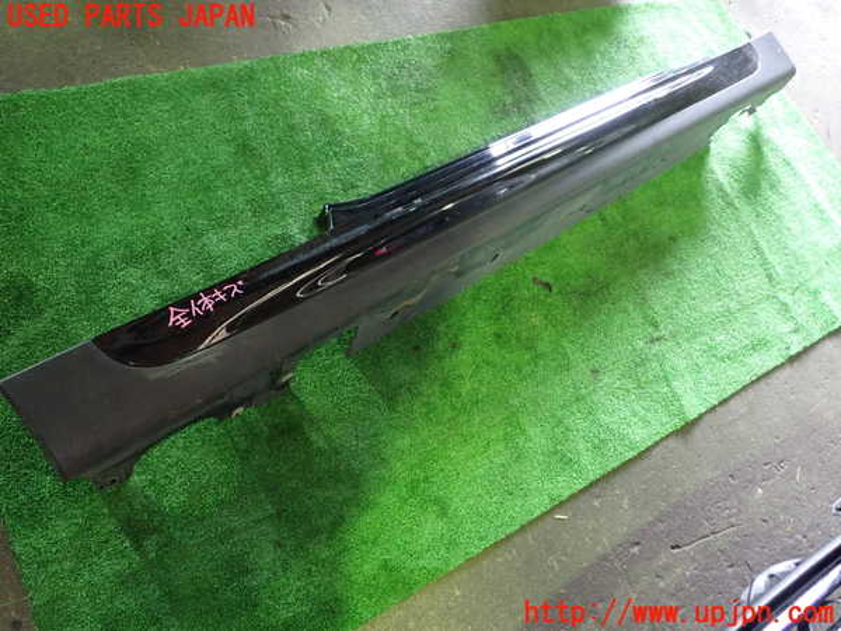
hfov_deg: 63.4
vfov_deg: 49.7
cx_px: 420
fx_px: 680
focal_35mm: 28
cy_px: 316
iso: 800
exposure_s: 1/25
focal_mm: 5.05
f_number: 2.2
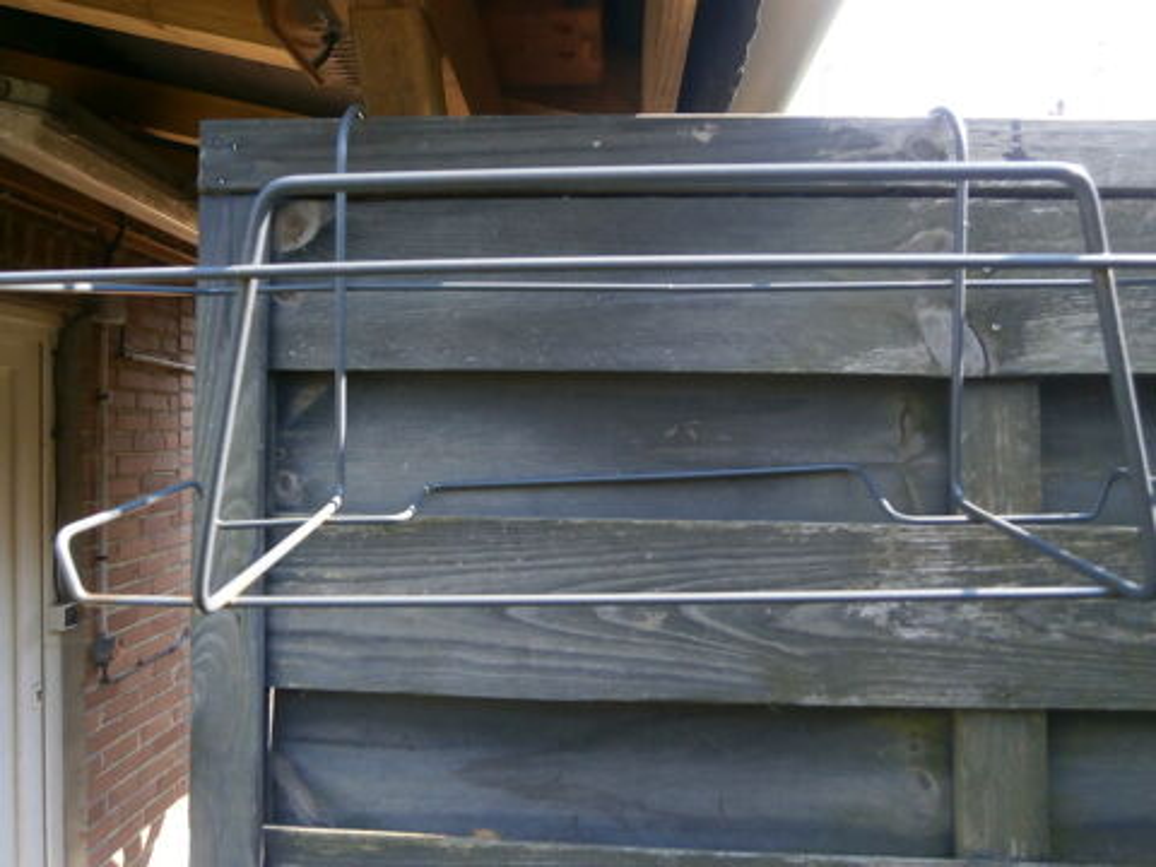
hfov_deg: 67.3
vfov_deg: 53.1
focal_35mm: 26
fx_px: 868
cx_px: 578
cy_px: 434
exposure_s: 1/250
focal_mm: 4.7
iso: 125
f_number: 2.8
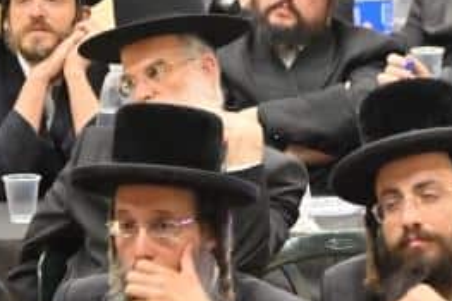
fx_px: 5872
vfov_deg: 2.9
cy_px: 137
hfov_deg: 4.4
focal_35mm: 468
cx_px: 476
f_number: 4
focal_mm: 120
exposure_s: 1/200
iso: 1600
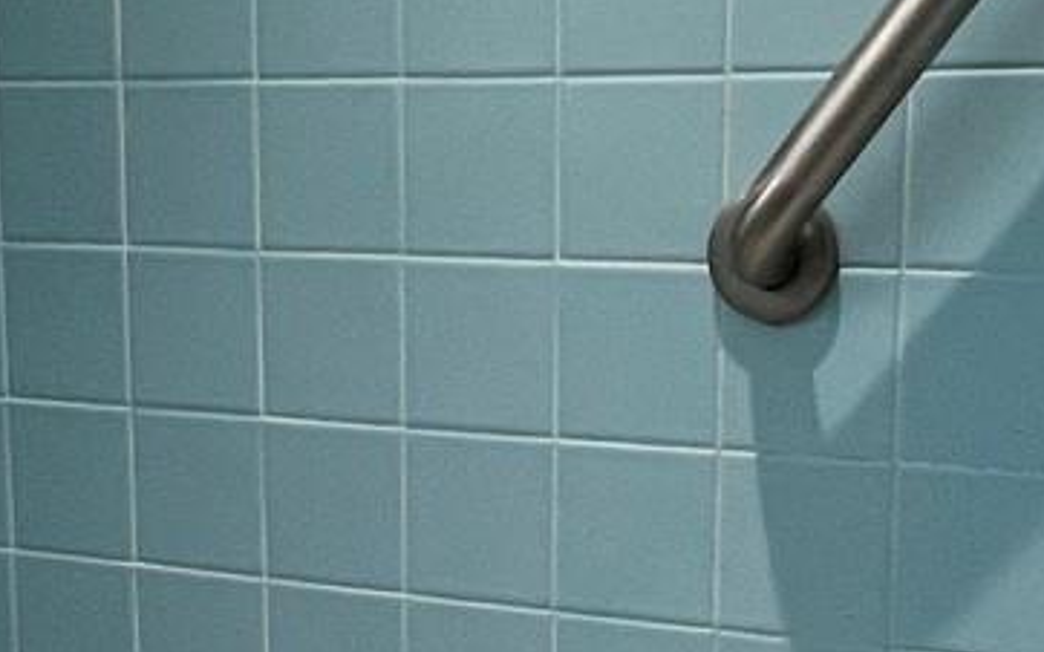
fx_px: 2219
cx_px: 444
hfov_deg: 26.5
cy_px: 614
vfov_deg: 16.4
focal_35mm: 78
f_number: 1.8
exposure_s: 1/60
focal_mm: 1.57
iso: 160
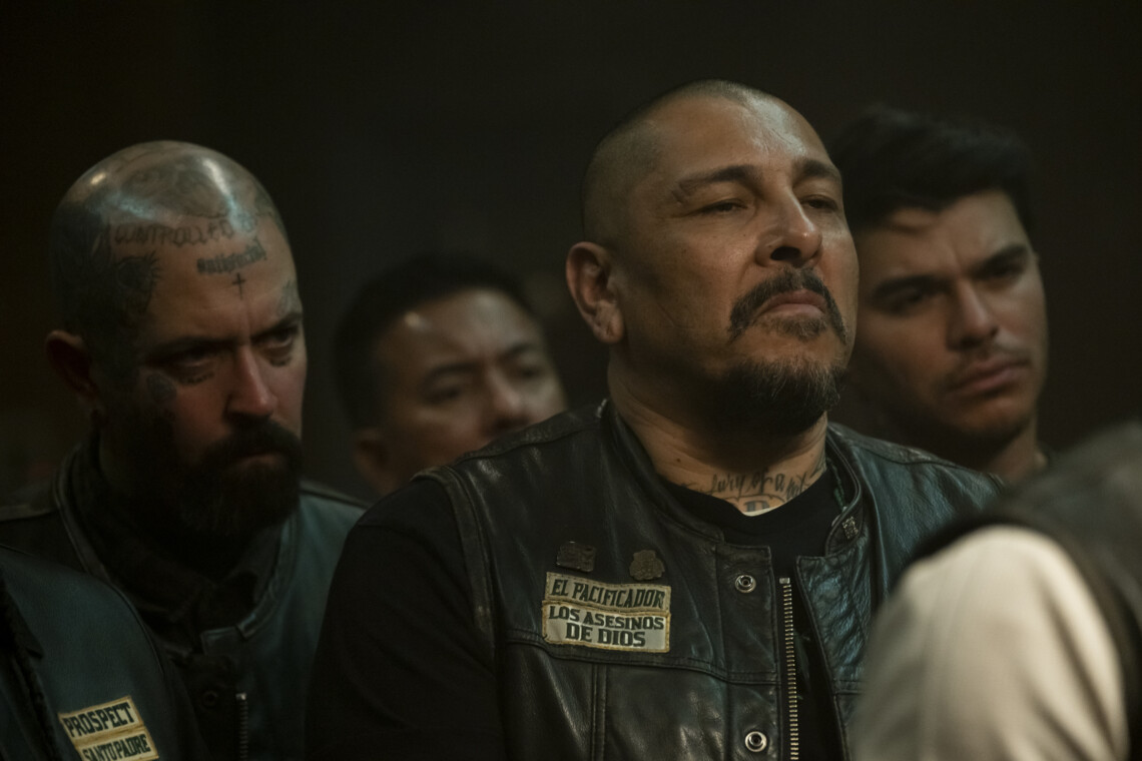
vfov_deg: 6.9
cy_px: 380
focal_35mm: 200
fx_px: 6344
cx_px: 571
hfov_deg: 10.3
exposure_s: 1/100
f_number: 3.5
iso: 5000
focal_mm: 200
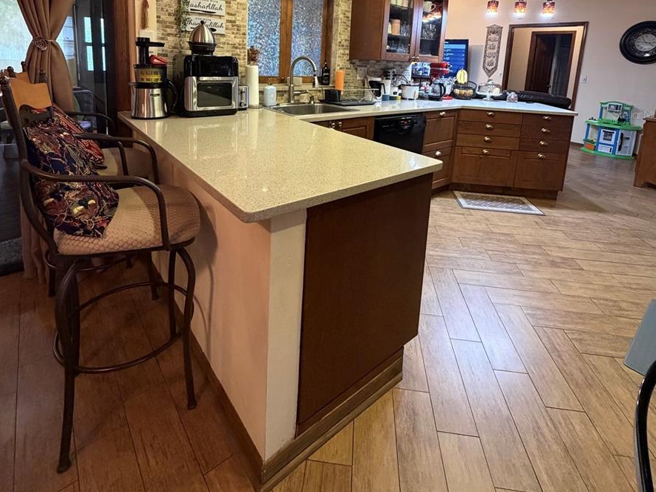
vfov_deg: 64.0
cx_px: 332
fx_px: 360
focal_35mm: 19
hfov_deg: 84.7
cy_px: 114
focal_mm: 2.22
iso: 500
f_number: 2.2
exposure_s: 1/60
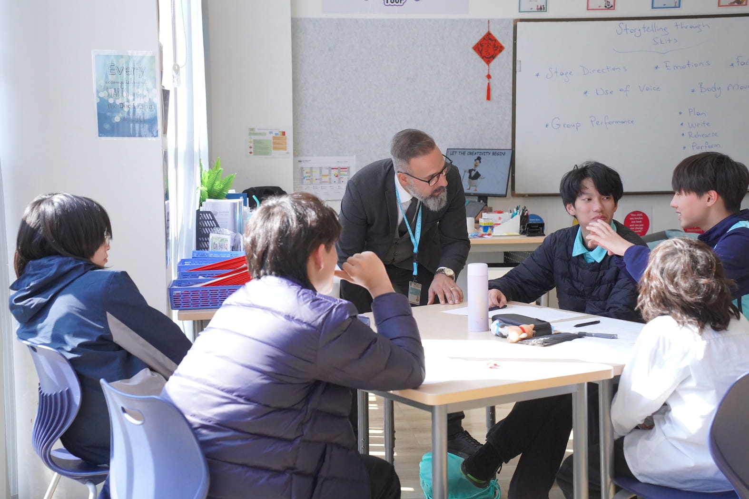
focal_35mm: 58
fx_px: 1207
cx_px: 374
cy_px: 250
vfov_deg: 23.4
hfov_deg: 34.5
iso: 8000
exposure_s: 1/2000
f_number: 5.6
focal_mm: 58
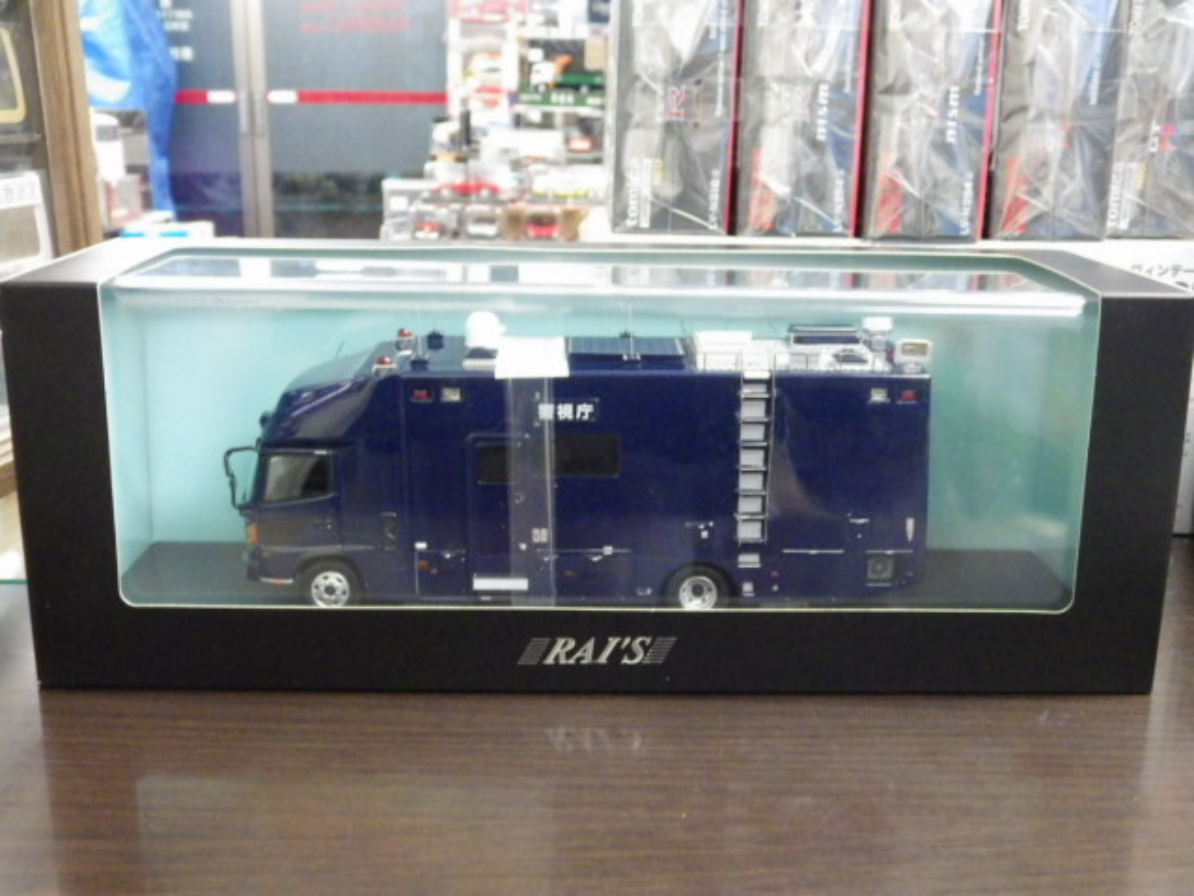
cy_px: 448
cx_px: 597
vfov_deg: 35.1
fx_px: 1414
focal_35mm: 41
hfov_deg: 45.8
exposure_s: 1/25
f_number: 3.6
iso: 1250
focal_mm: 7.4
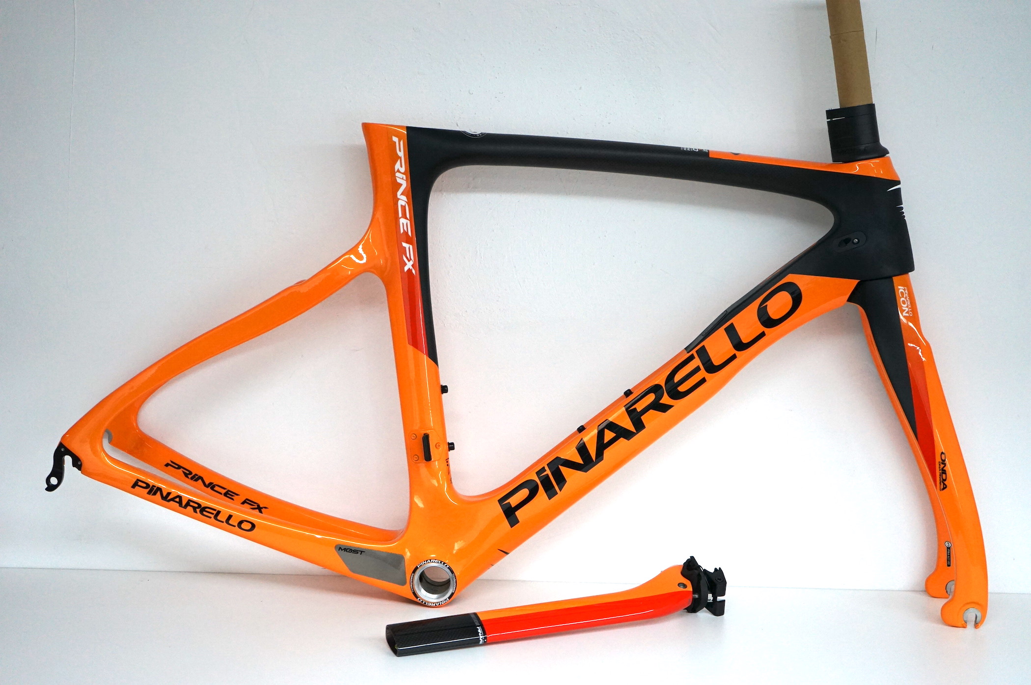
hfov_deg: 36.3
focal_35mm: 55
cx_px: 516
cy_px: 342
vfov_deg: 24.6
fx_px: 1574
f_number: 5
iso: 2000
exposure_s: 1/160
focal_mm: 55
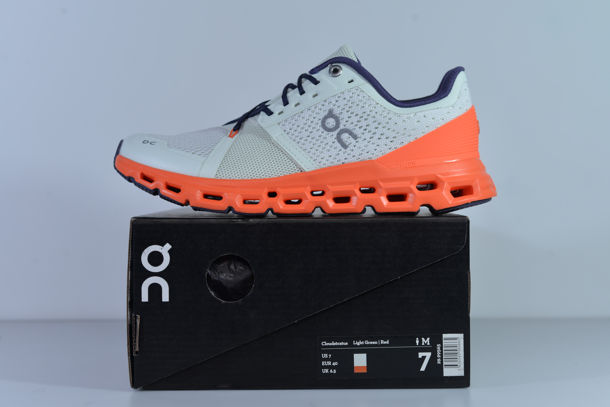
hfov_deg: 39.6
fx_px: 848
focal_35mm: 50
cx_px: 305
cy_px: 204
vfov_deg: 27.0
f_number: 5.6
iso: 100
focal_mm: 50
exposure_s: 1/320
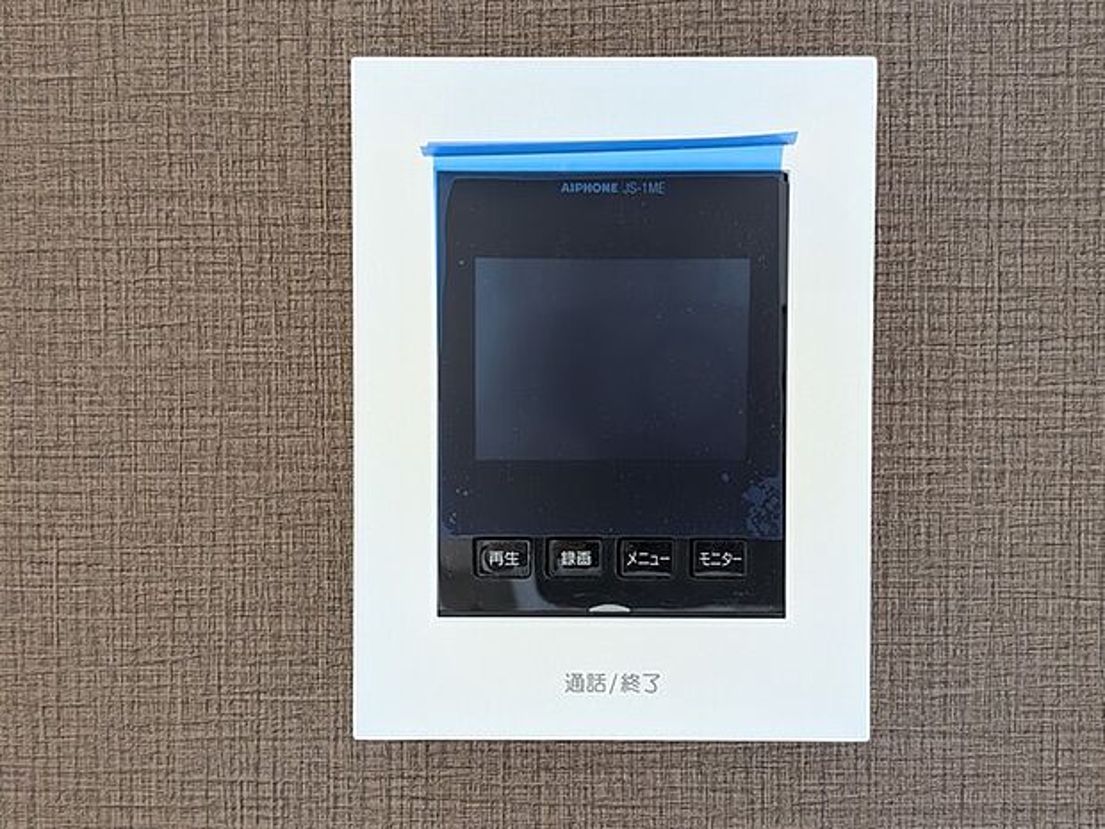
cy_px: 414
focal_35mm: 49
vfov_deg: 29.7
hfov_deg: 38.9
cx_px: 552
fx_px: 1564
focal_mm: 6.9
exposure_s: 1/160
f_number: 1.68
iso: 314
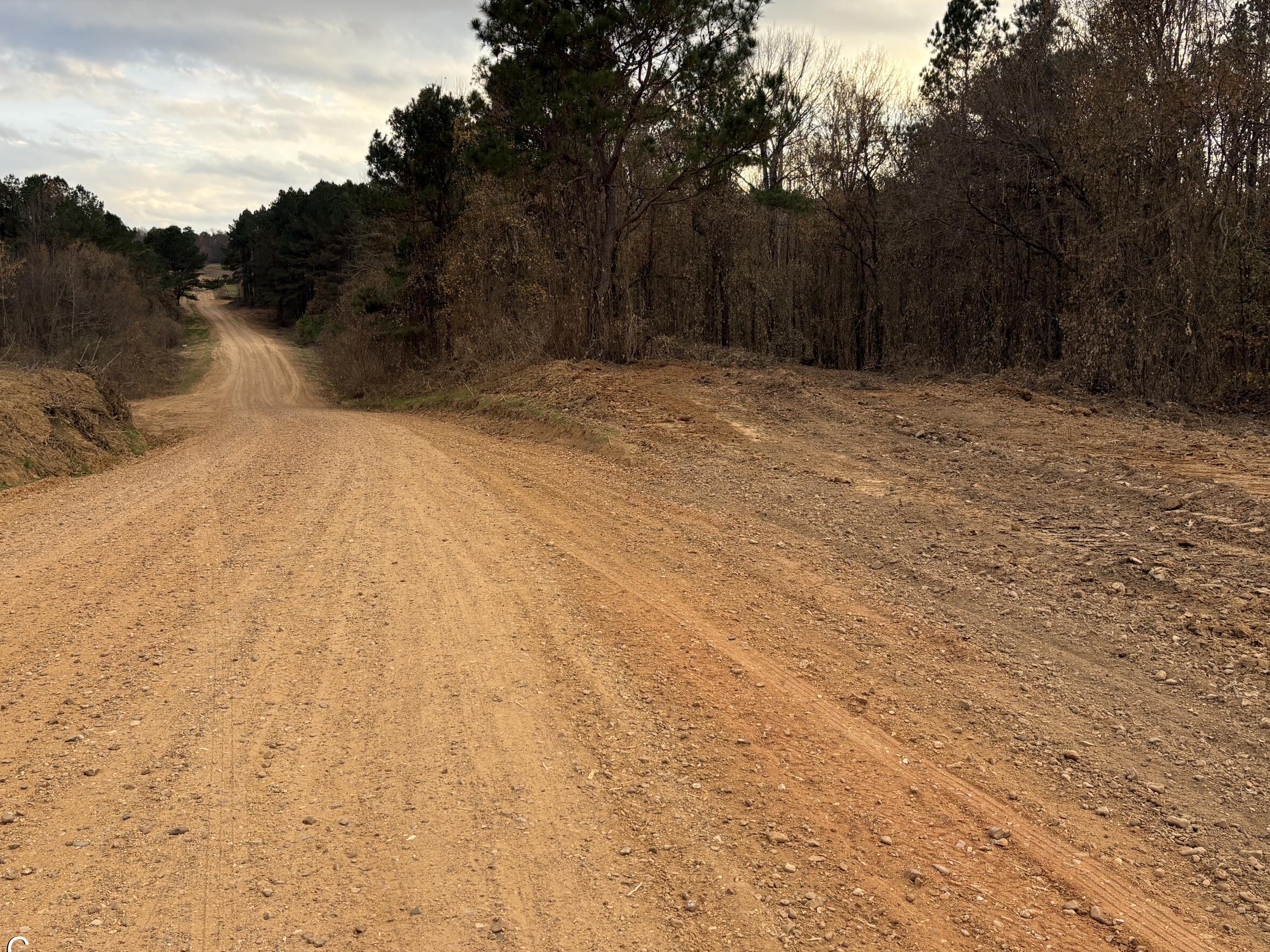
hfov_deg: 55.3
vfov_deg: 42.8
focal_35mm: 33
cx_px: 588
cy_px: 401
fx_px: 1211
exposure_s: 1/731
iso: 64
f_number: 1.6
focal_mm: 5.96
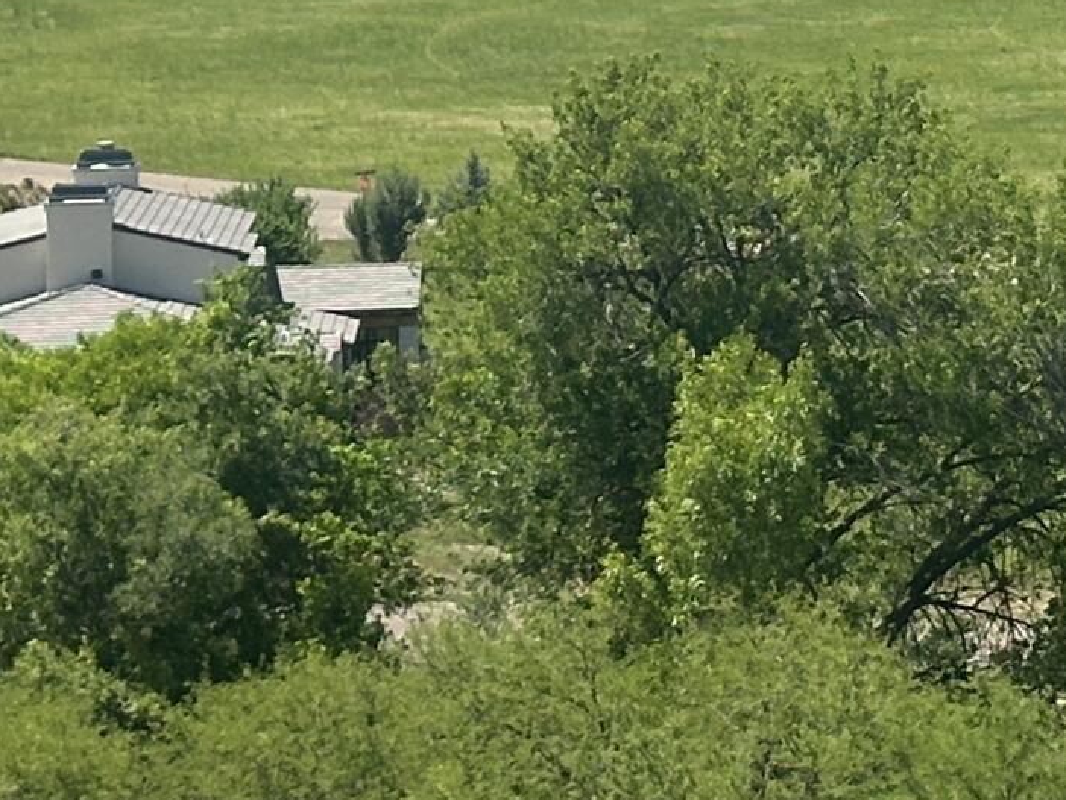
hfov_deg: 9.3
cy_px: -56
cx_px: 1812
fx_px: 6315
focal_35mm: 205
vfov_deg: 7.2
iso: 64
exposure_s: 1/4184
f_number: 1.78
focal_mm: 6.86
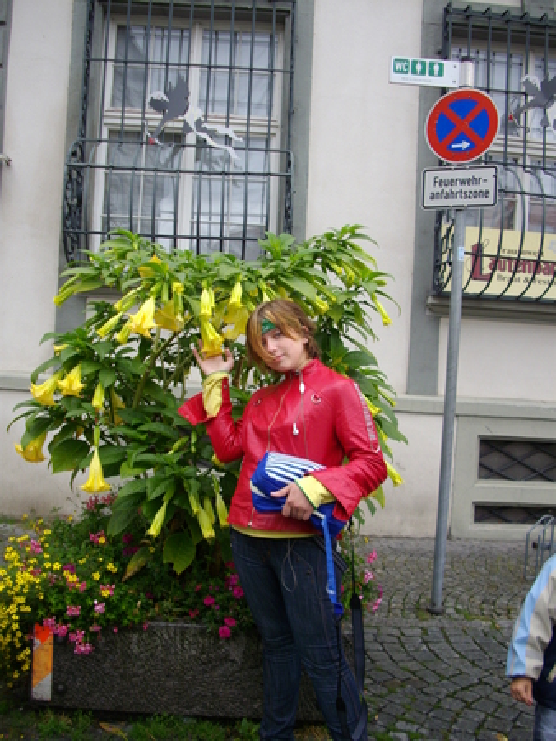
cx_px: 278
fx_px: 792
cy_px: 370
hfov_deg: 38.7
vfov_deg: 50.1
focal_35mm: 37
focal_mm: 6.2
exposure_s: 1/320
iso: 100
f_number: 2.8
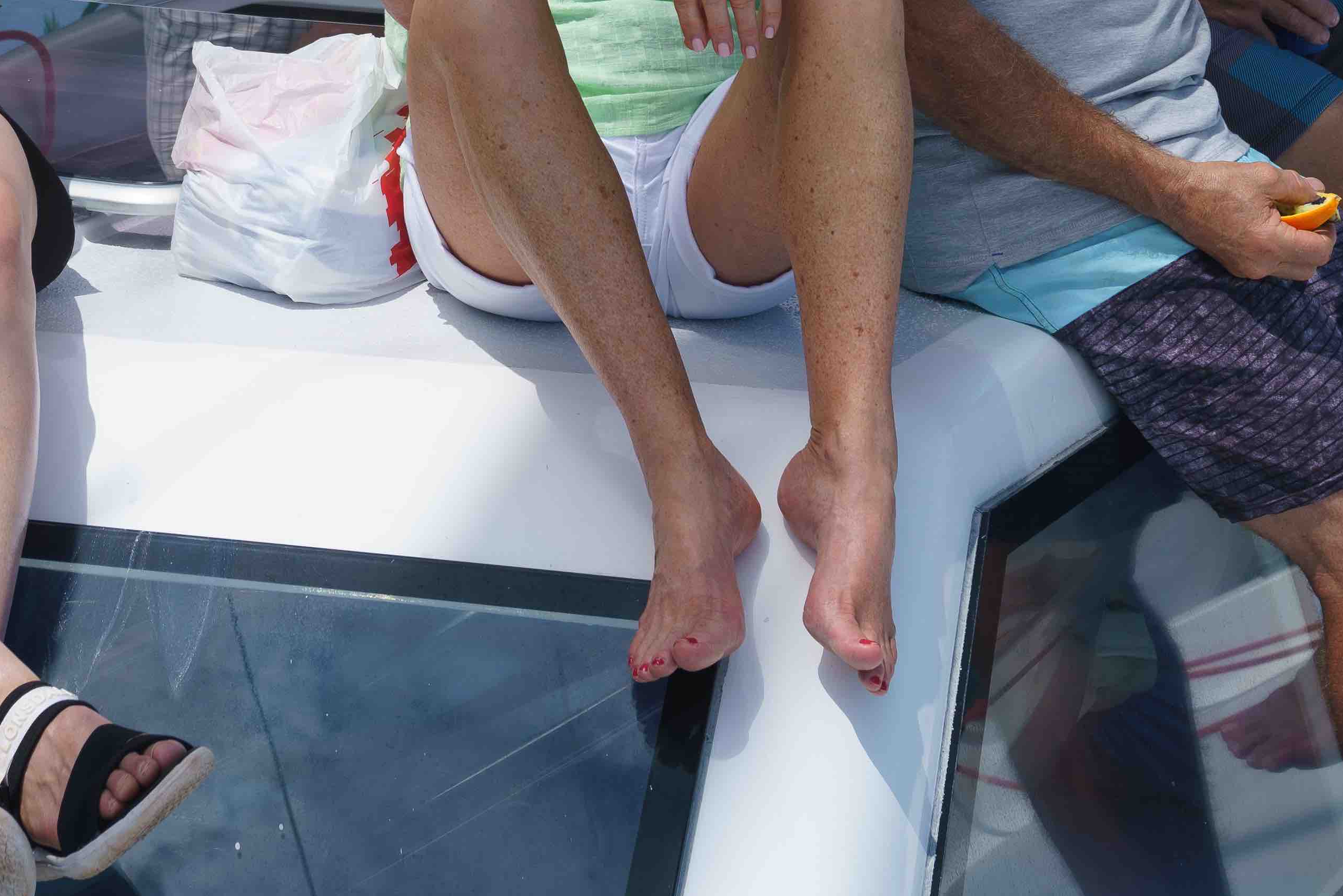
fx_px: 3954
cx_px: 87
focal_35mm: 106
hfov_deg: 18.9
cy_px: -441
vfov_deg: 12.3
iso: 100
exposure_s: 1/1250
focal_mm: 34
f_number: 5
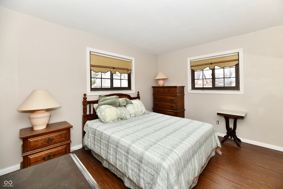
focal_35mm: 14
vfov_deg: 81.2
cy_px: 94
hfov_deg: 104.3
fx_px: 110
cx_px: 142
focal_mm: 14
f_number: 6.3
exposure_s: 1/60
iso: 640
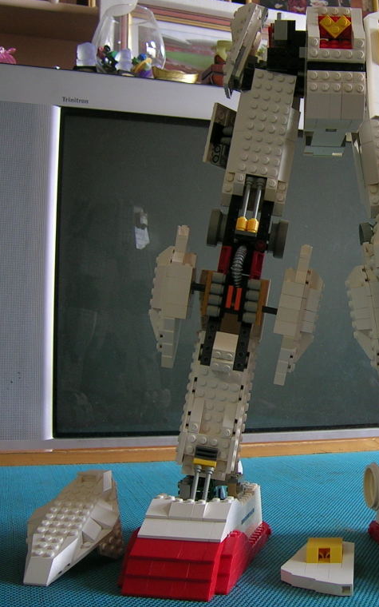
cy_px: 301
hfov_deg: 25.3
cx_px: 319
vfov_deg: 40.3
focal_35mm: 50
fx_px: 826
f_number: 2.8
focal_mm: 5.4
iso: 50
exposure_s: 1/14
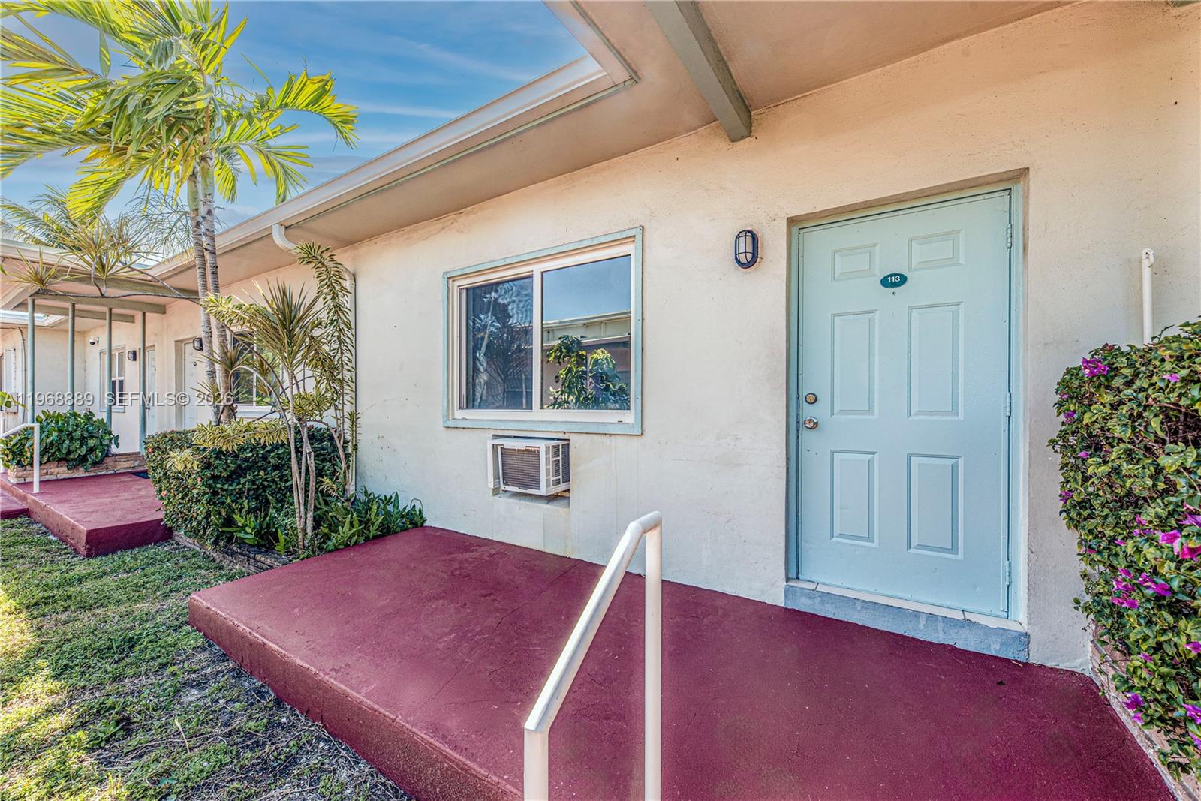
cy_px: 400
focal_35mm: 14
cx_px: 600
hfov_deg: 104.2
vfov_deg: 81.2
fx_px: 467
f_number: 8
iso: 100
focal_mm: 14
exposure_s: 1/125
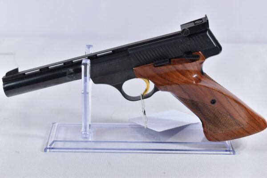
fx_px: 534
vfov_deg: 18.9
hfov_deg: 28.1
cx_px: 134
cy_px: 89
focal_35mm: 72
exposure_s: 1/50
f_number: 5.3
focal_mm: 48
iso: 640
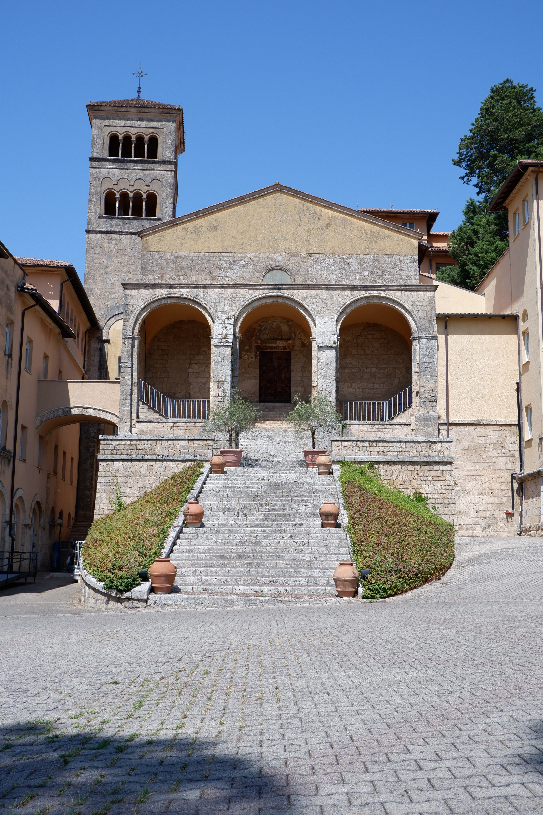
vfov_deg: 50.7
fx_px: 860
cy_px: 408
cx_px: 272
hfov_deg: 35.1
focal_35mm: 38
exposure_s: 1/450
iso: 200
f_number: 9
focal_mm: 25.6
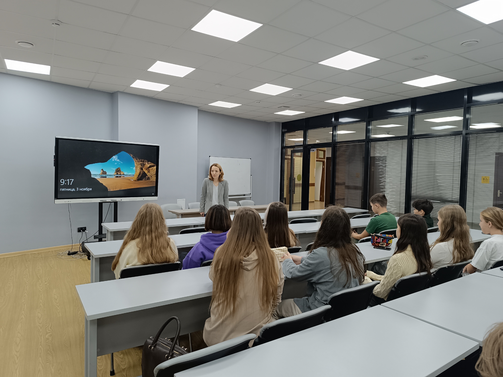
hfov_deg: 71.6
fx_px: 349
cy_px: 188
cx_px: 252
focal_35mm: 24
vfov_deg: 56.8
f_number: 1.65
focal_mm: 6.14
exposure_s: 1/100
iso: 879
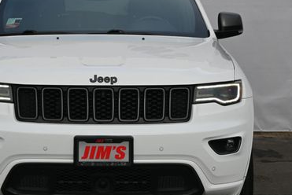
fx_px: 966
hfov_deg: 17.2
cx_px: 101
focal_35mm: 119
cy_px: 86
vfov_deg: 11.5
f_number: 6
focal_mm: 46
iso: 100
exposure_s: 1/250
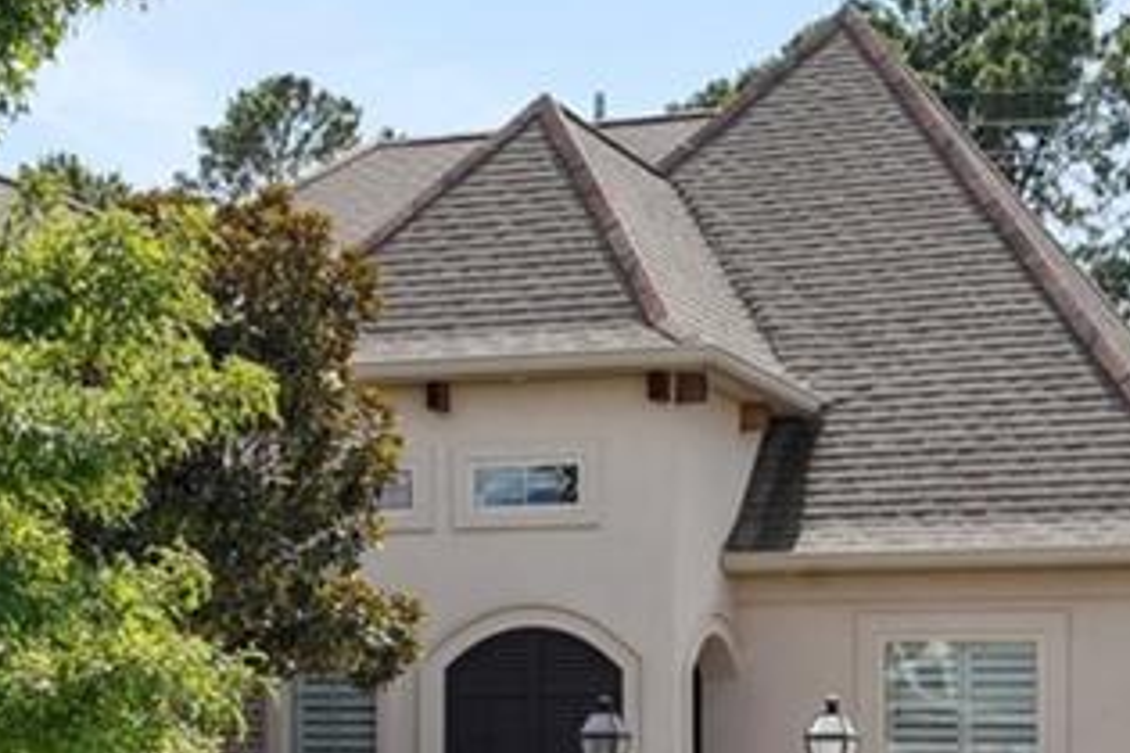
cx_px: 183
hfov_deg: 22.0
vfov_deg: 15.0
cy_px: 428
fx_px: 2856
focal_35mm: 91
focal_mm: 28
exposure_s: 1/640
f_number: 11
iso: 800
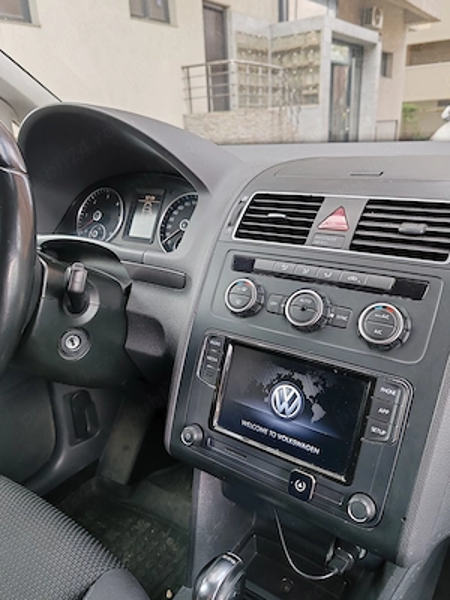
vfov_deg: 65.3
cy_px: 300
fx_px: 468
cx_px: 225
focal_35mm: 27
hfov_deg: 51.4
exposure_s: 1/100
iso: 250
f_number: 1.9
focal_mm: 6.12
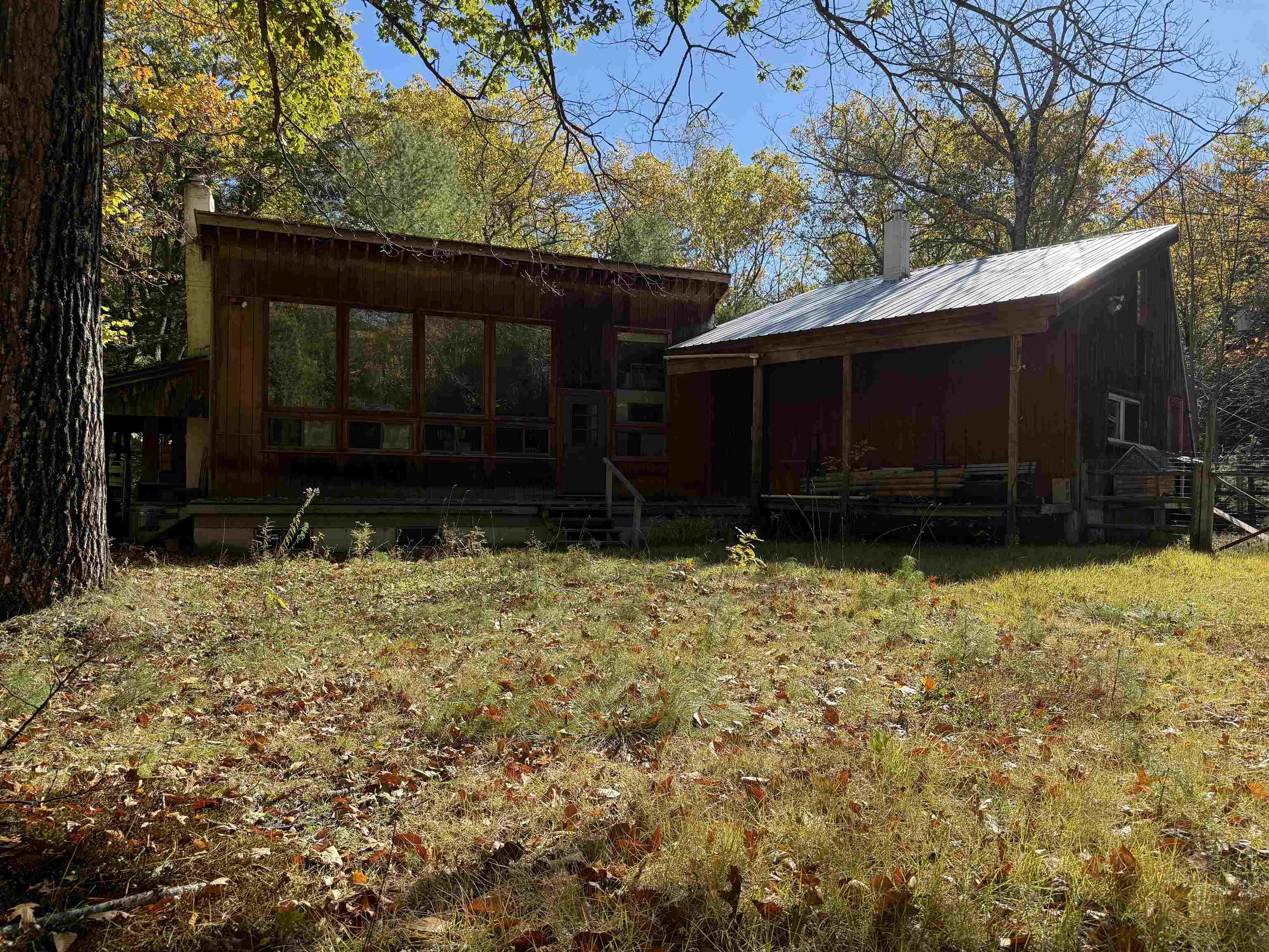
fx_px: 880
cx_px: 634
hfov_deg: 71.6
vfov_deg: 56.8
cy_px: 476
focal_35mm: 24
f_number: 1.78
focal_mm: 6.76
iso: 80
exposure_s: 1/1689
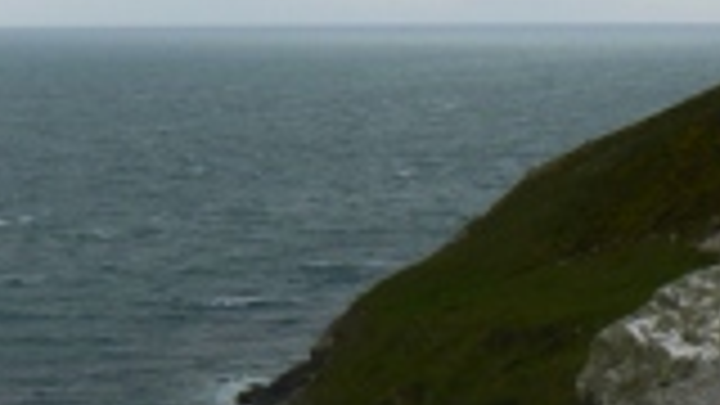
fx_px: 2024
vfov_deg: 11.4
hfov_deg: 20.1
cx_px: 225
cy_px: 180
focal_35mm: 106
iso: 80
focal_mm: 6
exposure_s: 1/500
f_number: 6.3
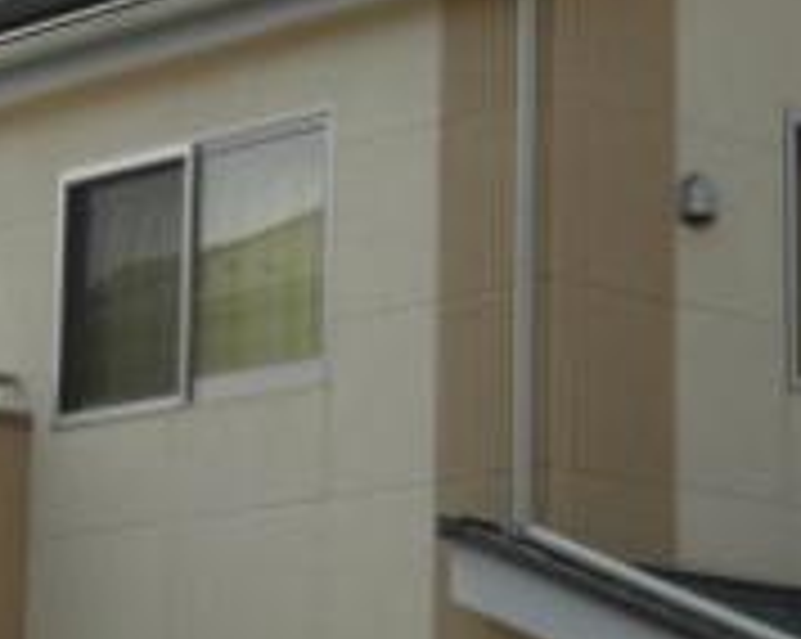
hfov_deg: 11.5
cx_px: 50
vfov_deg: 9.2
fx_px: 3955
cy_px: 288
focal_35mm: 167
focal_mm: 12.3
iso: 113
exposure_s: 1/460
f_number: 6.5
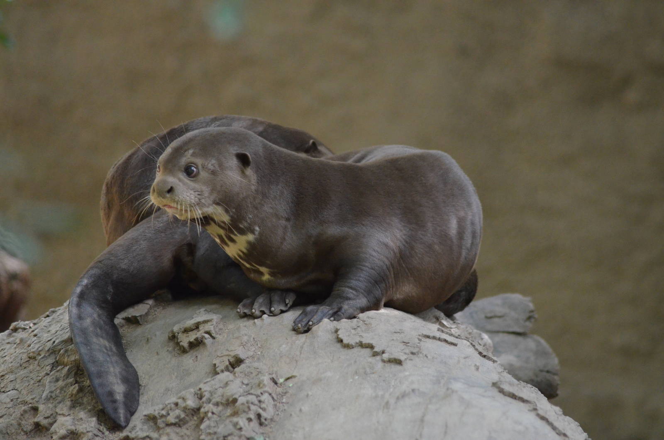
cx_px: 332
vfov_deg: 4.3
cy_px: 220
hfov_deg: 6.6
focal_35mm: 315
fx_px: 5798
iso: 3200
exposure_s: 1/320
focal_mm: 210
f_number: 4.8
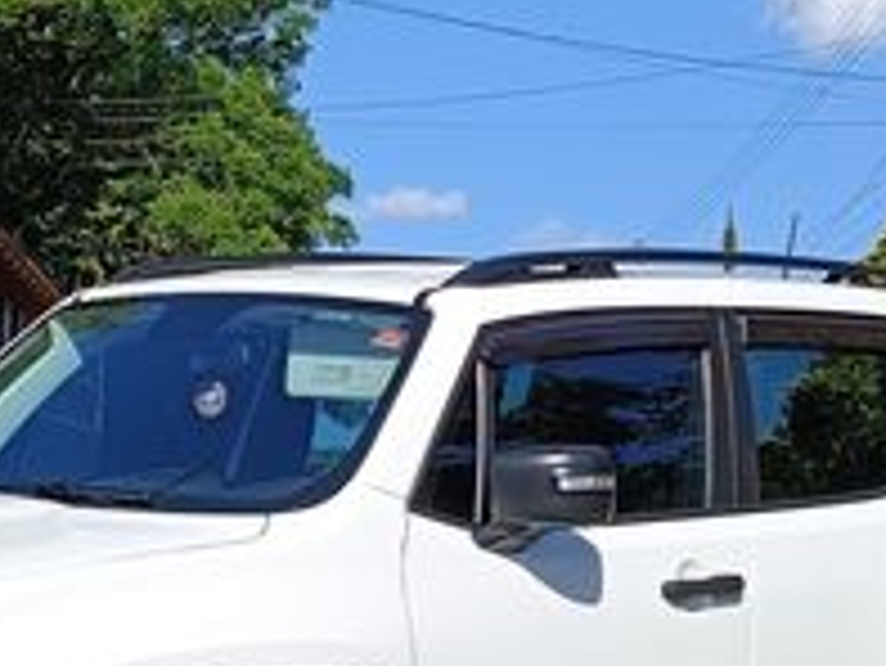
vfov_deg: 23.7
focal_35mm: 62
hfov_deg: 31.0
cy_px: 333
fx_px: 1588
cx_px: 306
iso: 68
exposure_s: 1/2160
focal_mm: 4.94
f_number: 1.5
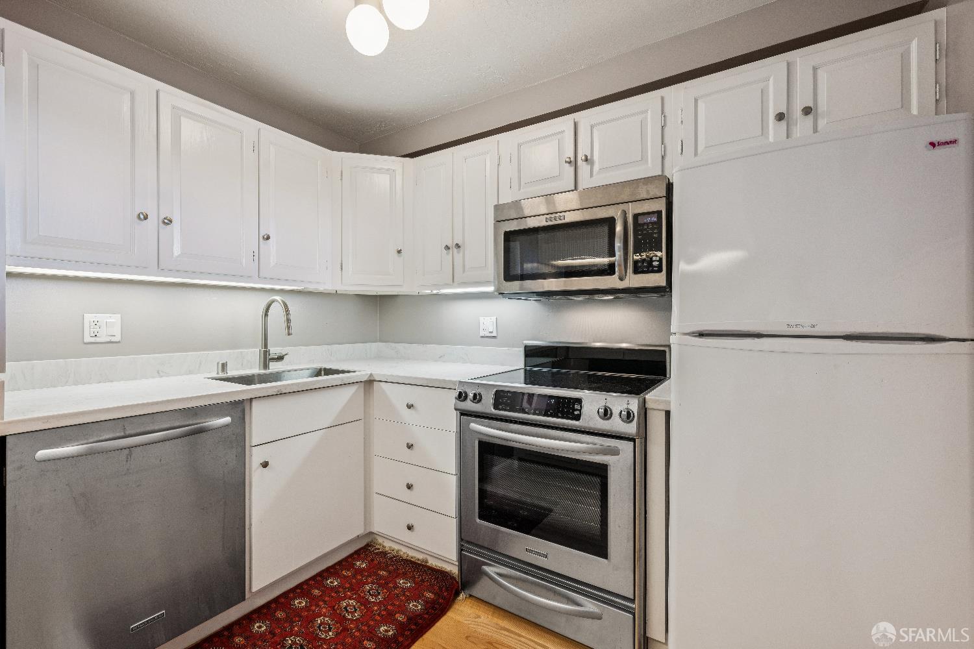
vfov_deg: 75.5
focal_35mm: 16
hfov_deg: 98.5
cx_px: 487
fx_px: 419
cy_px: 324
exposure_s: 1/10
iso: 125
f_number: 8
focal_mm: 15.5
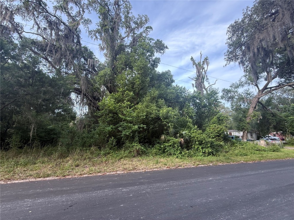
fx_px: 119
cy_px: 110
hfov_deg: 102.1
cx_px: 147
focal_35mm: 14
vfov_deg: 85.7
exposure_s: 1/154
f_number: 2.2
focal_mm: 2.22
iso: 64
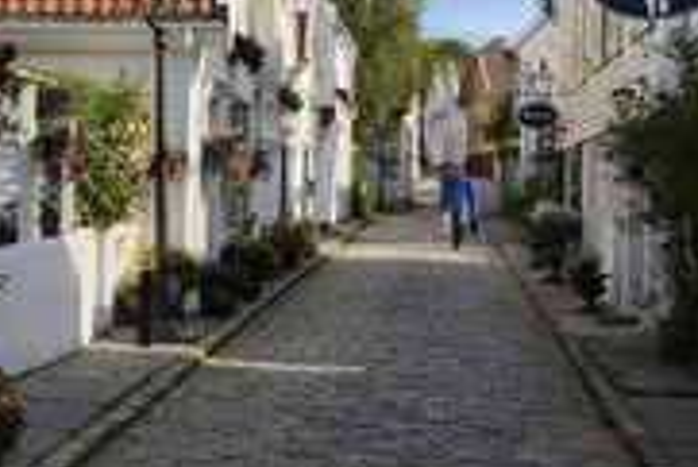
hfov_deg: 29.3
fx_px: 1261
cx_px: 37
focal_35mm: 65
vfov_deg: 20.9
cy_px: 166
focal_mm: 28
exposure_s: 1/125
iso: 200
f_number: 16
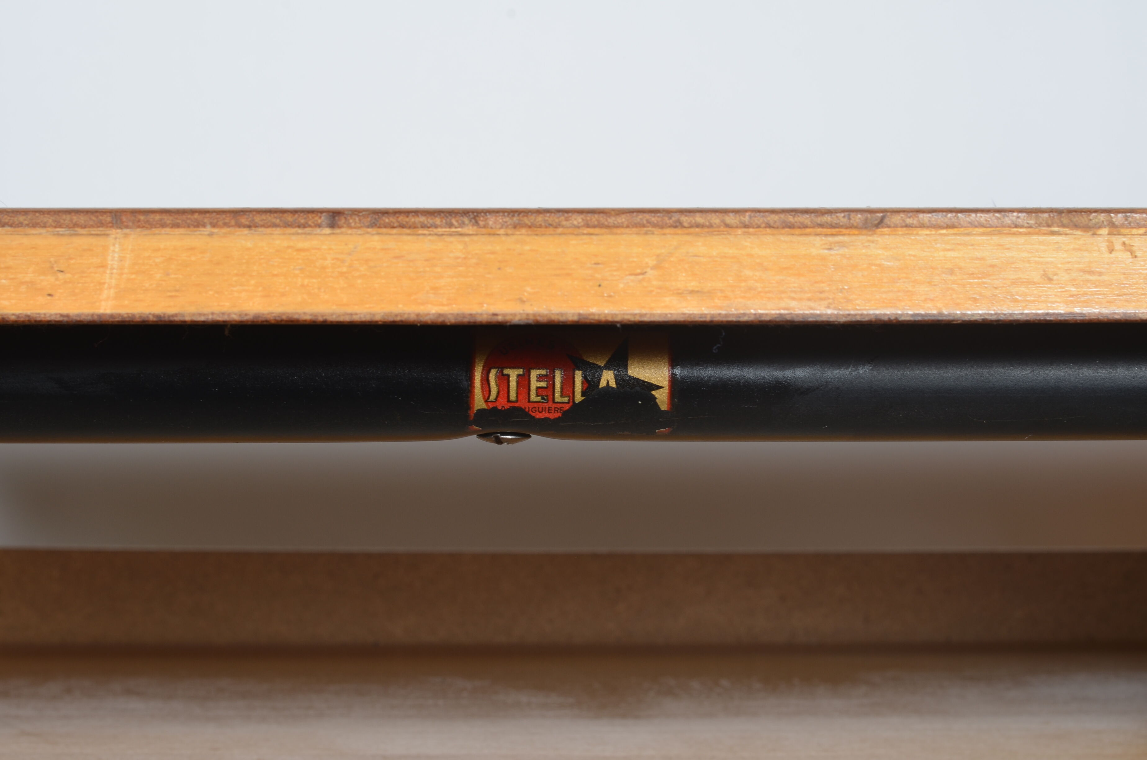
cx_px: 574
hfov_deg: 27.0
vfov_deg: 18.1
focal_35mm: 75
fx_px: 2385
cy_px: 380
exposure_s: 1/125
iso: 100
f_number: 11
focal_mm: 50
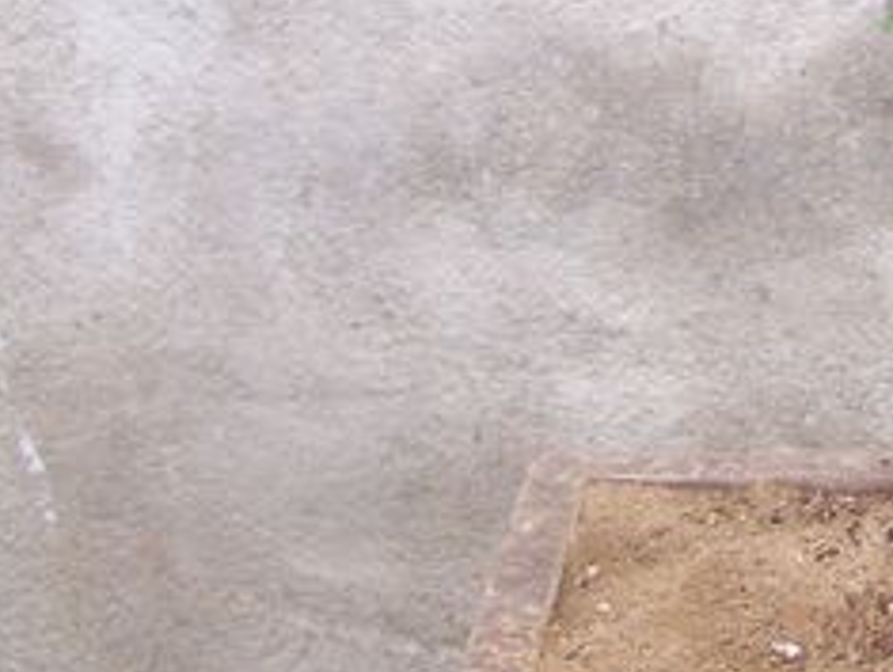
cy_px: -51
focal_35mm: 113
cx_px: 920
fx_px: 2920
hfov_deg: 17.0
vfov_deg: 12.9
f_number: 2.8
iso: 80
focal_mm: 6.3
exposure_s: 1/60
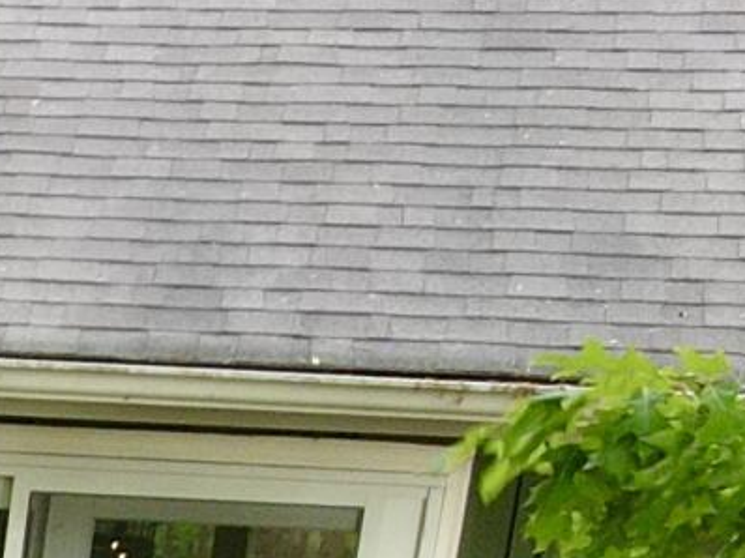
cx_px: -1260
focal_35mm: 181
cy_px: 1590
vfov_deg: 7.4
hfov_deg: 9.3
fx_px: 3893
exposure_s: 1/15
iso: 240
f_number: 2.8
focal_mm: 4.5
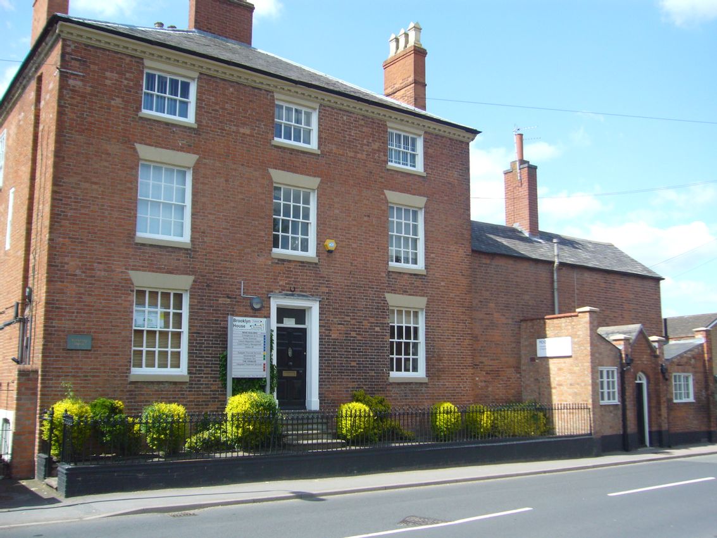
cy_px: 269
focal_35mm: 35
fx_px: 725
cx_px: 358
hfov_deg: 52.6
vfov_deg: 40.7
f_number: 5.6
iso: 100
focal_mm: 5.8
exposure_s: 1/250
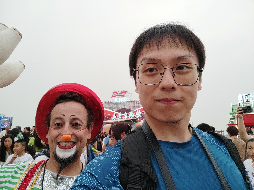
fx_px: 110
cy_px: 95
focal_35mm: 15
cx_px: 127
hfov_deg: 98.2
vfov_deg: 81.7
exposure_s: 1/625
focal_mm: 3.04
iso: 50
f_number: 2.2
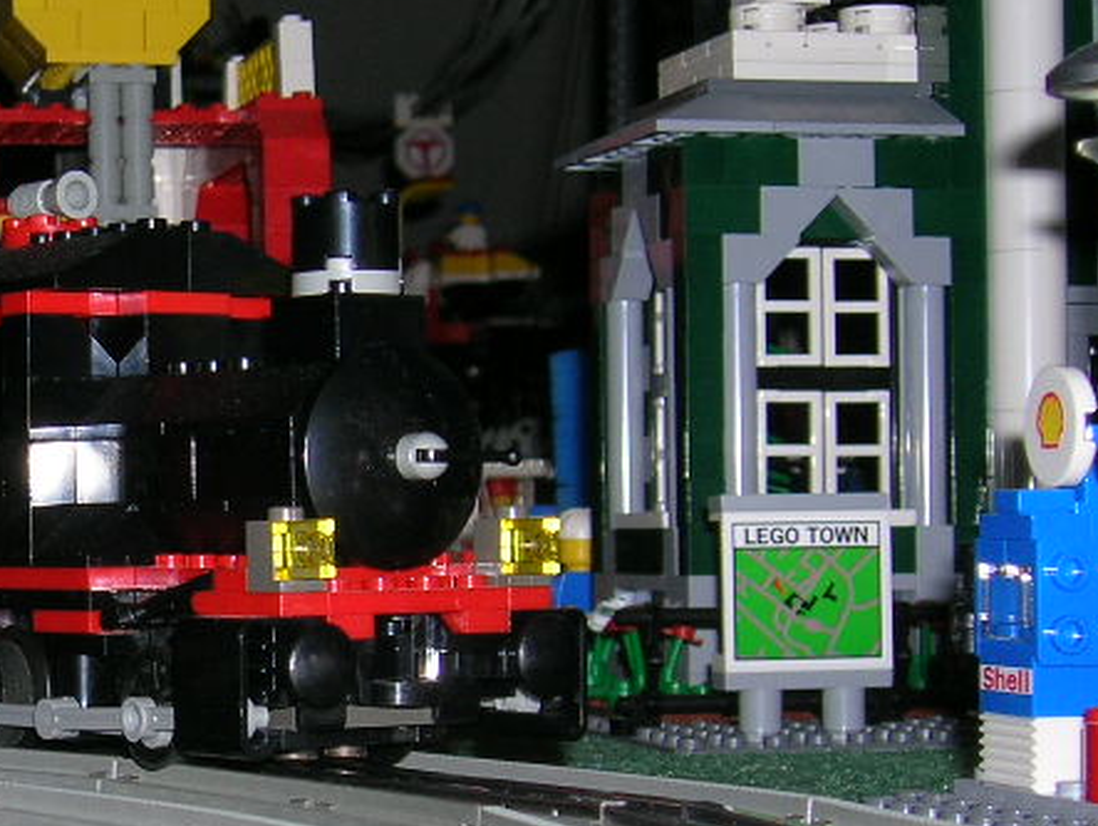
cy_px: 536
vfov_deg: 15.2
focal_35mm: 97
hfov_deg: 19.7
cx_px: 62
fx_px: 3079
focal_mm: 7
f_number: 3.1
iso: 50
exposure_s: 1/60.1
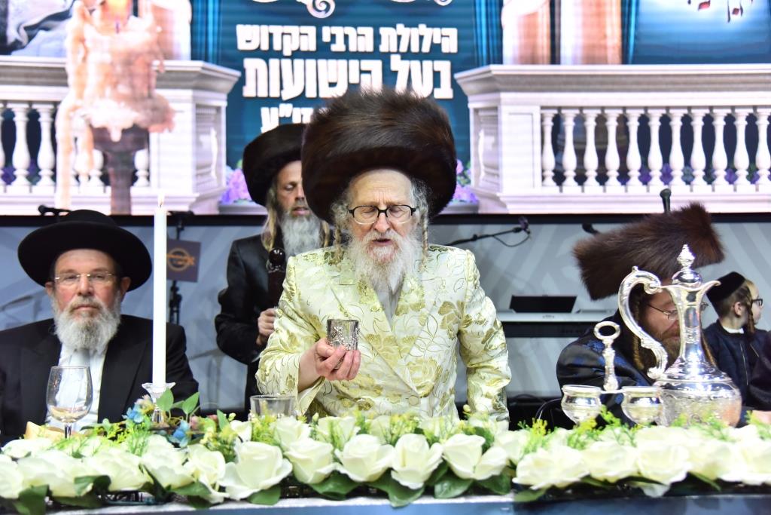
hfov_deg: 50.7
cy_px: 258
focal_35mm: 38
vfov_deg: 35.1
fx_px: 814
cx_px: 386
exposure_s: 1/640
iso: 2000
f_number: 4
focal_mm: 38
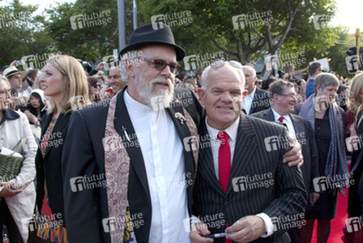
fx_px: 424
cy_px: 122
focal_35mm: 42
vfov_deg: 32.0
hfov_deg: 46.3
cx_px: 182
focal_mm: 28
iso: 400
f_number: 6.7
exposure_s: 1/180
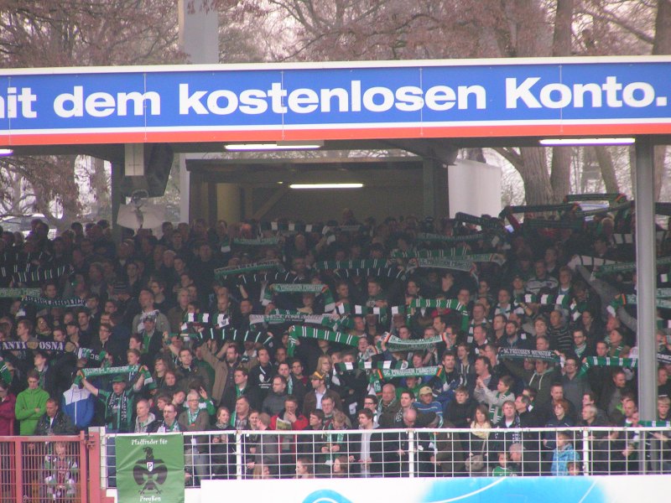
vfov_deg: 4.4
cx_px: 336
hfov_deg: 5.8
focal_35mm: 340
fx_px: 6591
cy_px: 252
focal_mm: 52
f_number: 3.5
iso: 200
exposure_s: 1/200
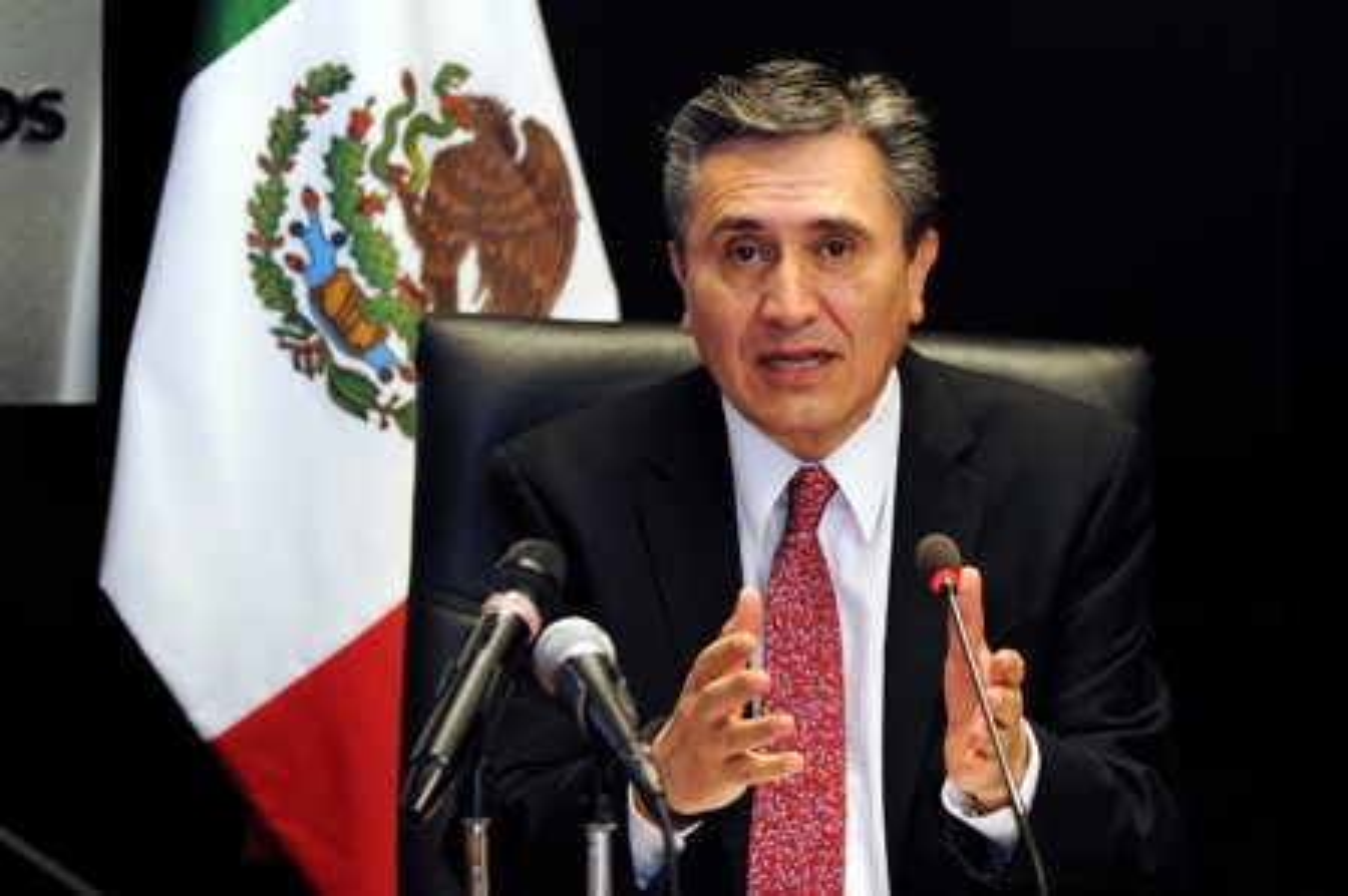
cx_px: 674
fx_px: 4340
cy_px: 448
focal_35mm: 116
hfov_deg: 17.7
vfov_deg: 11.8
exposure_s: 1/100
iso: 1600
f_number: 5
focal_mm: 116
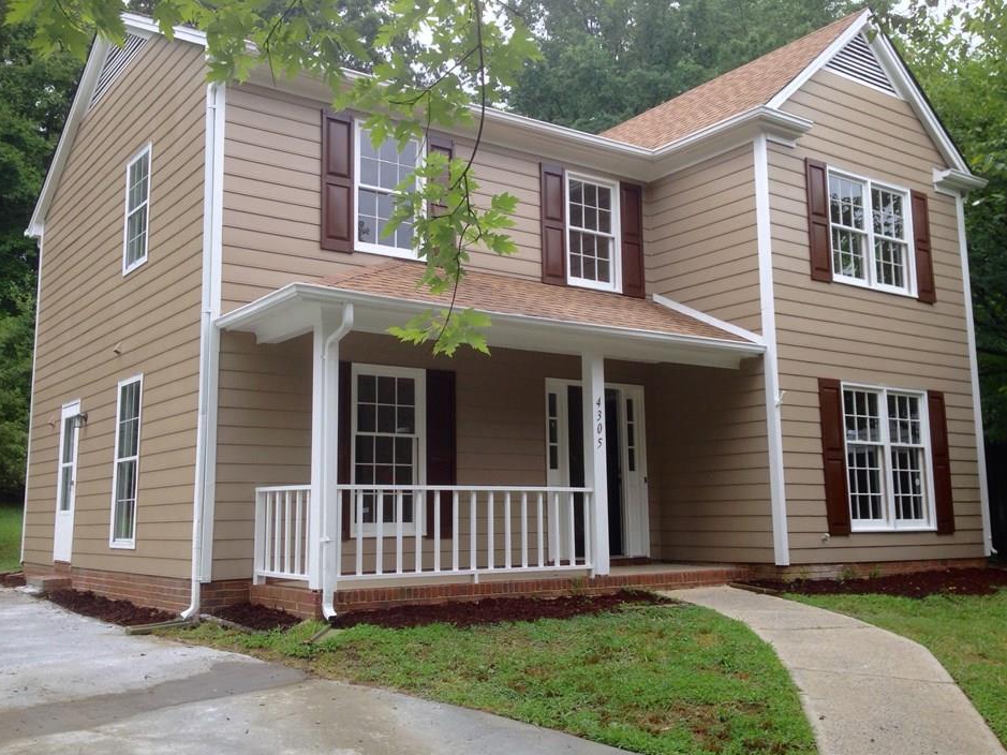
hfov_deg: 51.3
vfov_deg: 39.6
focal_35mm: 36
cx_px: 474
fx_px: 1047
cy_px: 360
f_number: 2.4
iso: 50
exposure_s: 1/121
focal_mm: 4.12
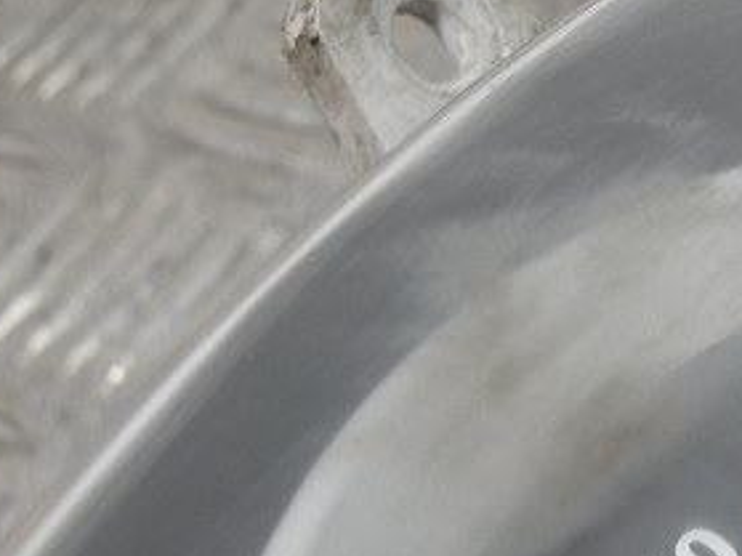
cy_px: 314
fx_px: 2121
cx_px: 641
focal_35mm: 99
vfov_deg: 14.9
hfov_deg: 19.5
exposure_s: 1/75.1
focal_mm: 4.7
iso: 64
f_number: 3.2
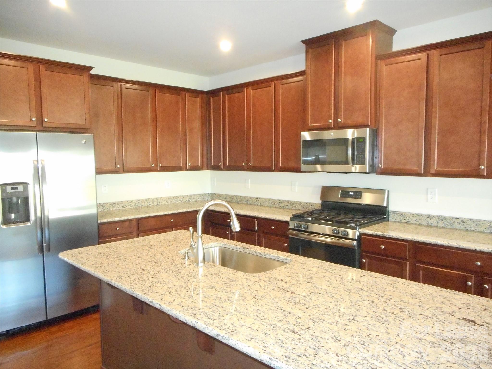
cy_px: 184
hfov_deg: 69.4
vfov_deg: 54.9
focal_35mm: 25
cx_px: 246
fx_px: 355
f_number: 3.7
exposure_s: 1/25
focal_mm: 4.5
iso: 1000
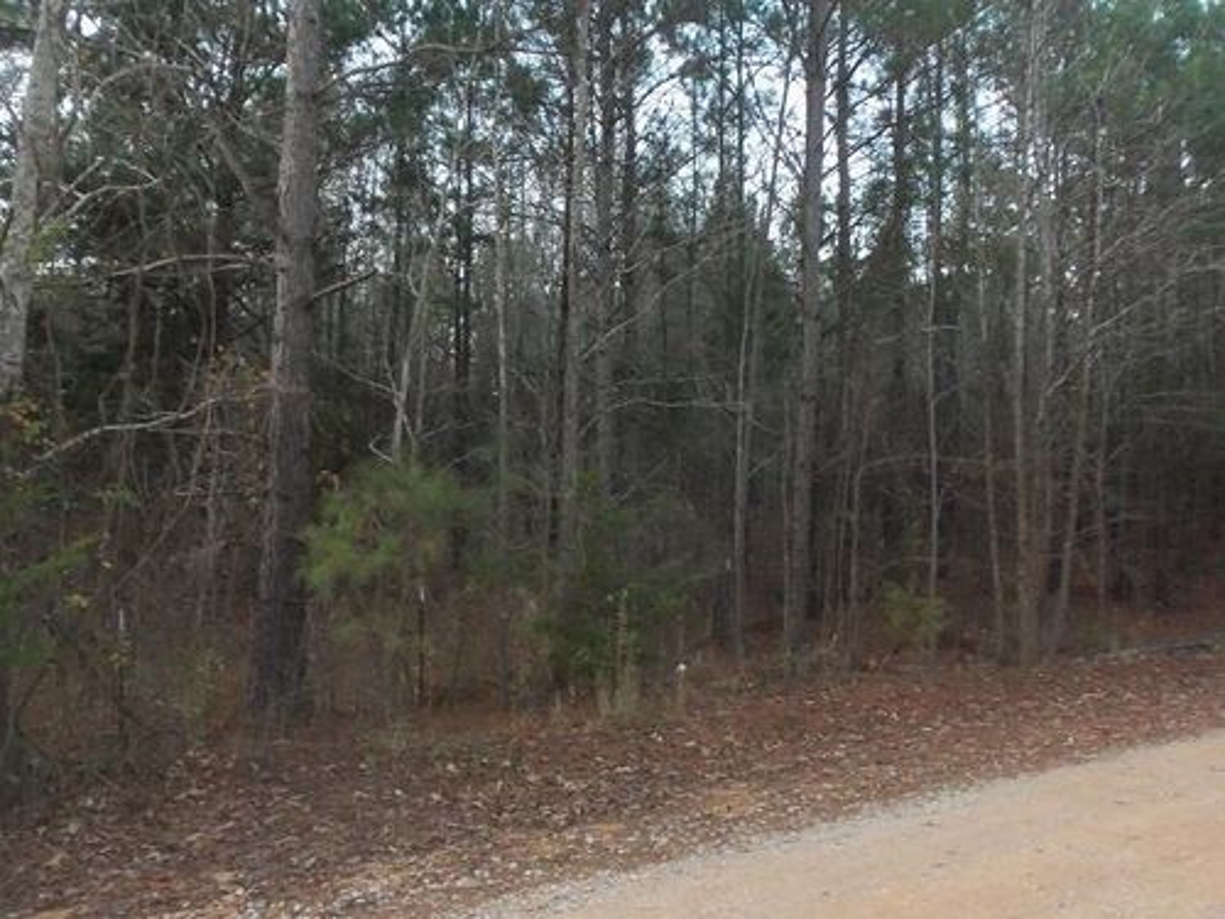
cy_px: 460
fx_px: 991
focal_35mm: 28
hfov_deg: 63.4
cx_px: 612
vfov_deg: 49.7
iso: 400
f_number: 3.3
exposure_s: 1/60
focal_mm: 5.1
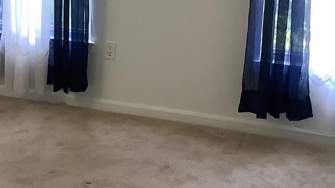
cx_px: 63
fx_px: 755
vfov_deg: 14.1
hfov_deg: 24.6
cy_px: 17
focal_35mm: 85
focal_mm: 3.3
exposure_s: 1/60
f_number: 2.4
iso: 125
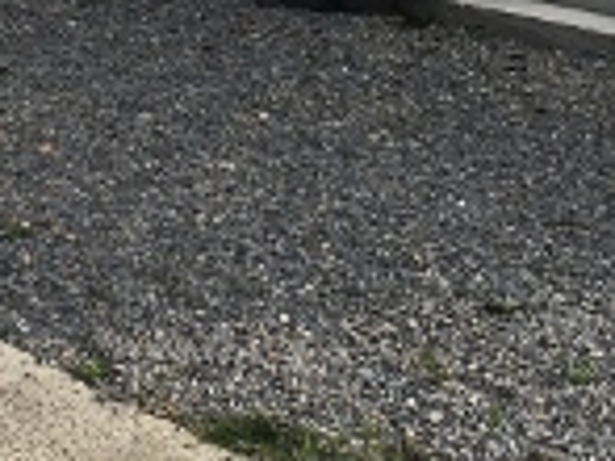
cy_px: -411
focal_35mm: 126
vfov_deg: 10.9
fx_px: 2237
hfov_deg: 15.6
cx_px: 142
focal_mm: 4.15
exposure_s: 1/999
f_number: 2.2
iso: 25
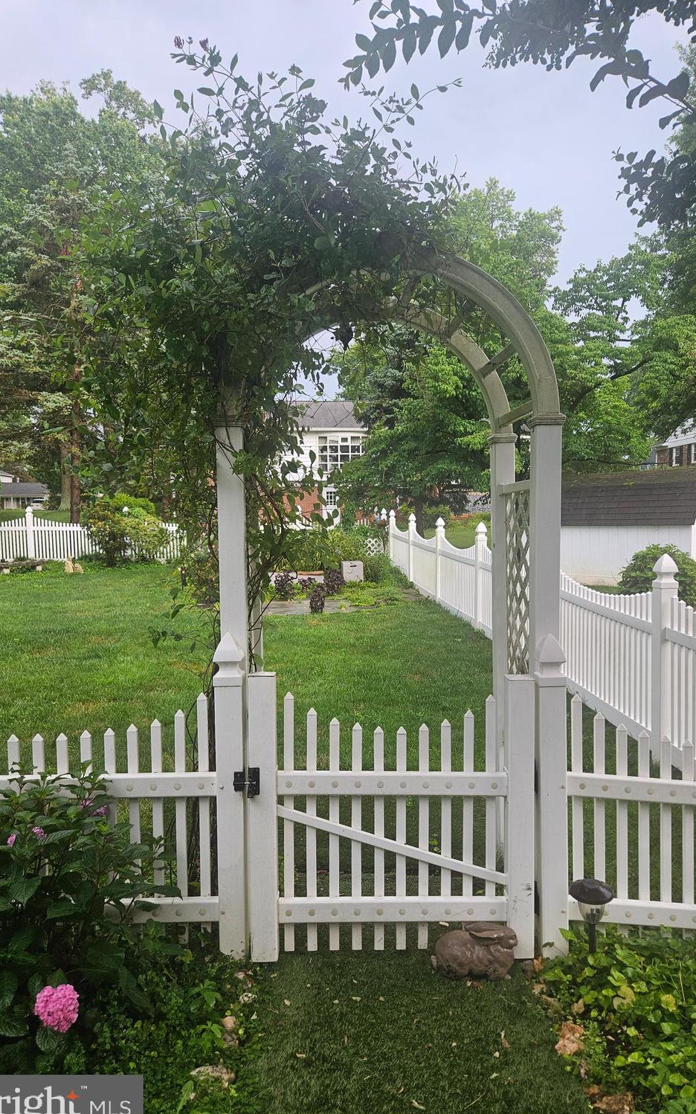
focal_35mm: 25
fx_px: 759
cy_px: 564
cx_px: 386
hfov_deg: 49.2
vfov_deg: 72.5
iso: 64
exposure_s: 1/180
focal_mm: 5.4
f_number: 1.8
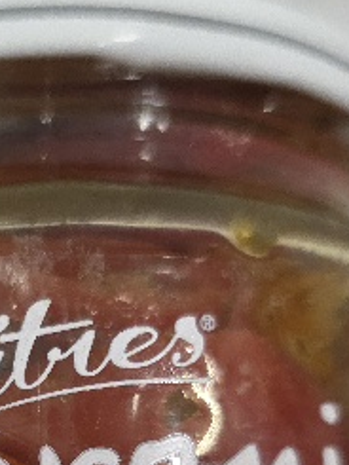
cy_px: 463
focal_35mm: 75
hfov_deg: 19.4
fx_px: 1007
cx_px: 47
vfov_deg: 24.8
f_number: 1.7
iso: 500
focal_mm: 6.3
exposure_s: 1/101
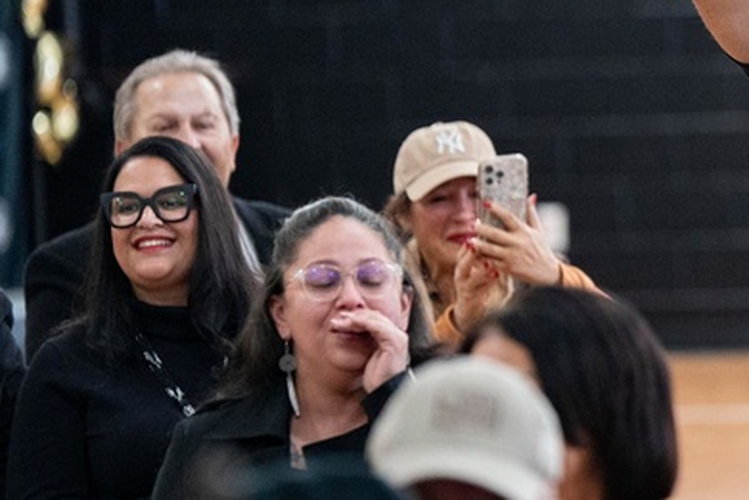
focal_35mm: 437
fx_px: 9095
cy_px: 175
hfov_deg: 4.7
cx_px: 965
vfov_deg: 3.1
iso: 4000
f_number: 2.8
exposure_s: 1/400
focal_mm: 167
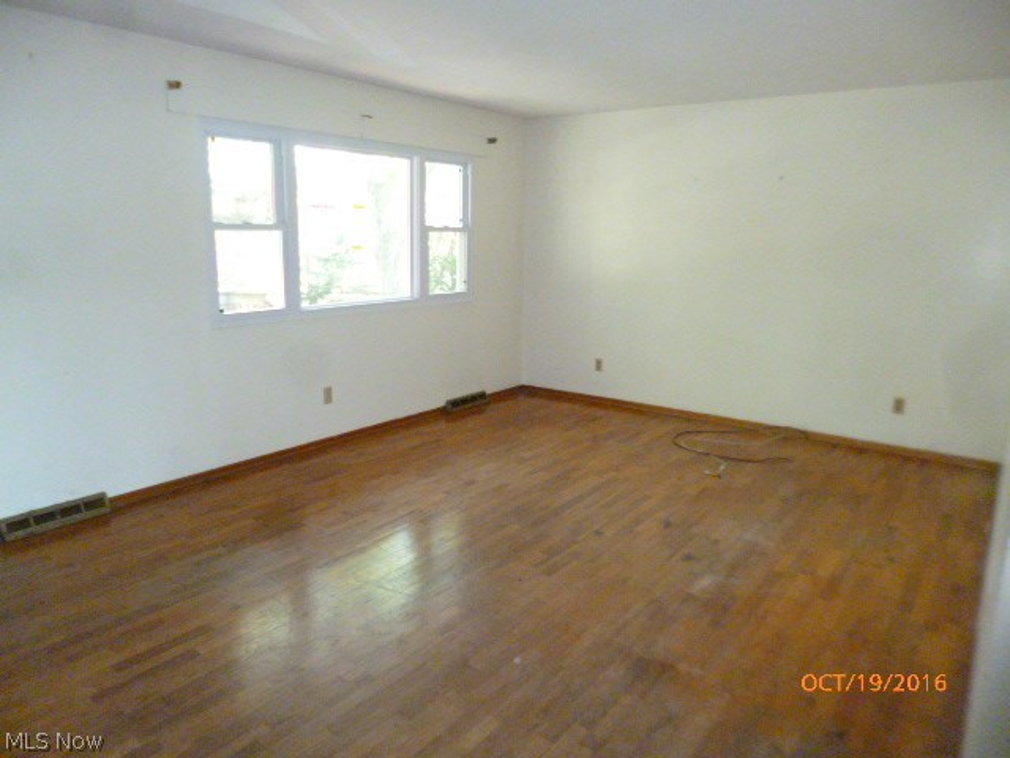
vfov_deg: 56.8
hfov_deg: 71.6
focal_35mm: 24
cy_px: 379
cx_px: 505
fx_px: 700
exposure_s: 1/60
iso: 500
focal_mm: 4.3
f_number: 2.5
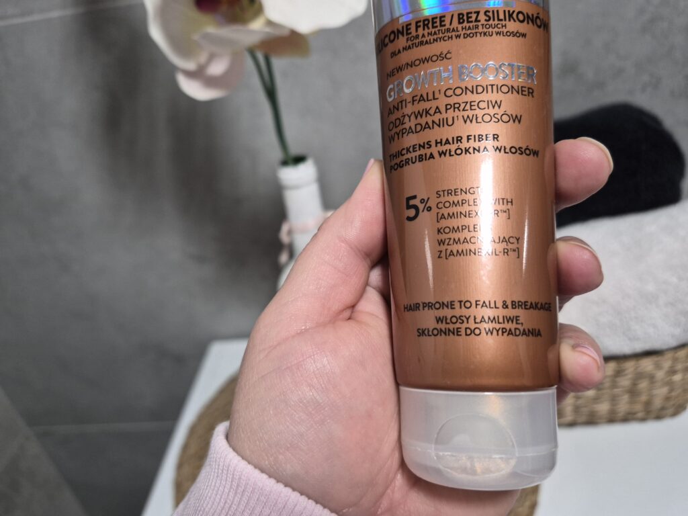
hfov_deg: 73.9
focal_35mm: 23
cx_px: 344
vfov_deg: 58.9
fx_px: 457
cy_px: 258
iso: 500
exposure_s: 1/100
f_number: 1.8
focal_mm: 5.4
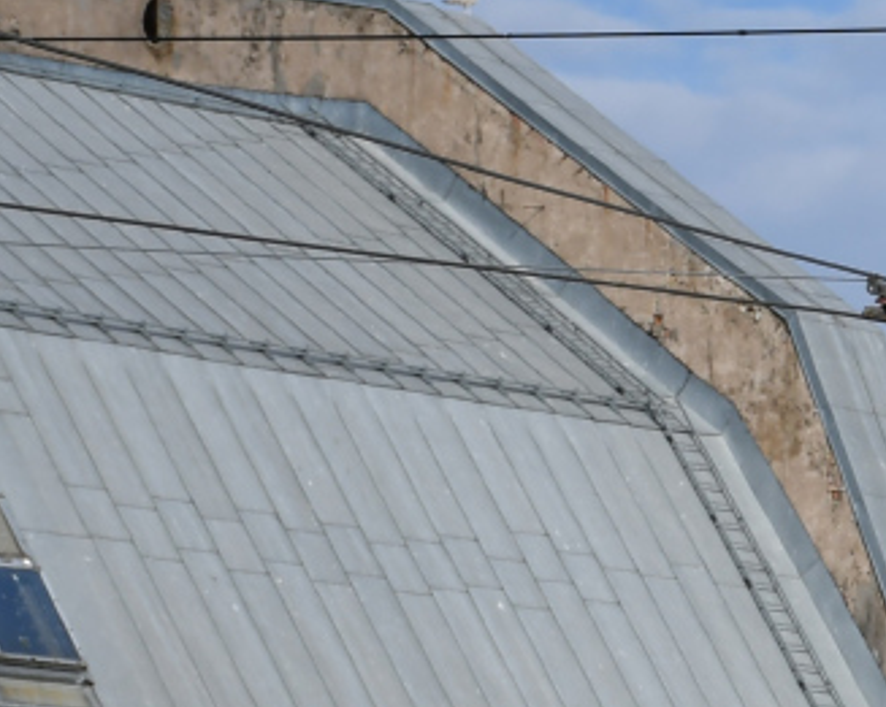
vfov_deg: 5.5
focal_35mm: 280
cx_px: 1693
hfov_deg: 6.7
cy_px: 1033
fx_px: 7336
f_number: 5.6
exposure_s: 1/1667
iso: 200
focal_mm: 50
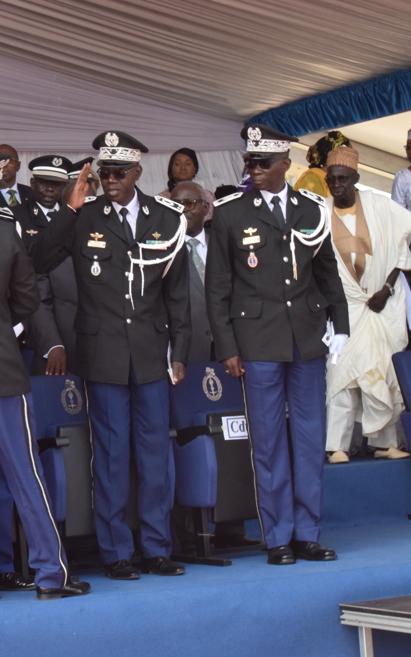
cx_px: -43
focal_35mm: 127
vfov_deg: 16.5
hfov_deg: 10.2
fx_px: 2272
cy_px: 327
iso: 1250
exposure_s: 1/200
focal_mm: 55
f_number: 18
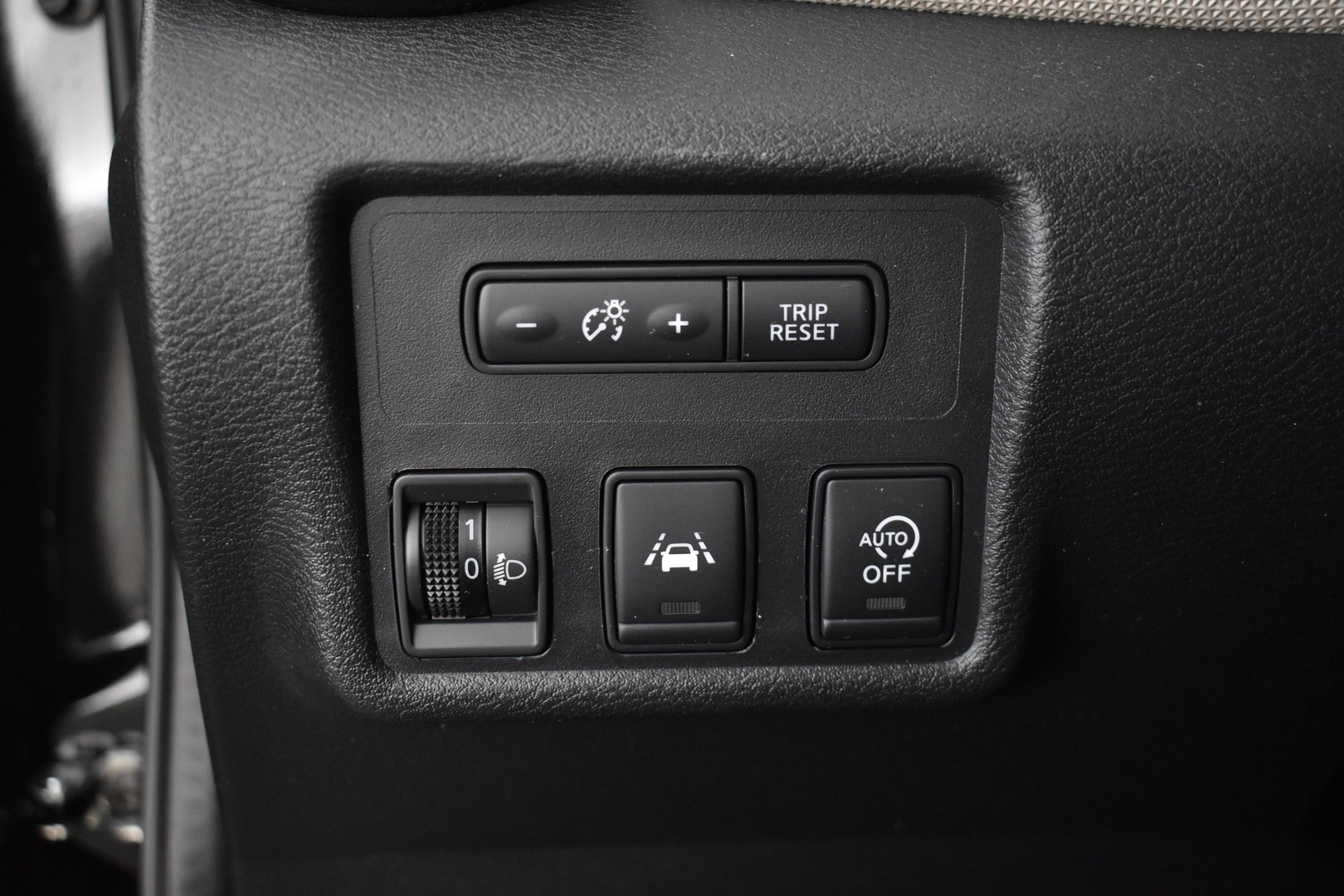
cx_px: 672
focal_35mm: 44
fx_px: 1624
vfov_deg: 30.8
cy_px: 448
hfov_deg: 45.0
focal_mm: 29
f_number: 4.2
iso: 3200
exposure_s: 1/20
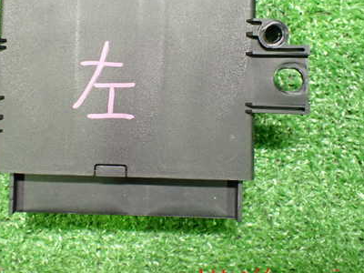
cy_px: 85
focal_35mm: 45
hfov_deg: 41.7
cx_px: 132
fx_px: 473
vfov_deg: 31.8
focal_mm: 5.4
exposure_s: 1/30
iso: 1000
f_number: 2.3
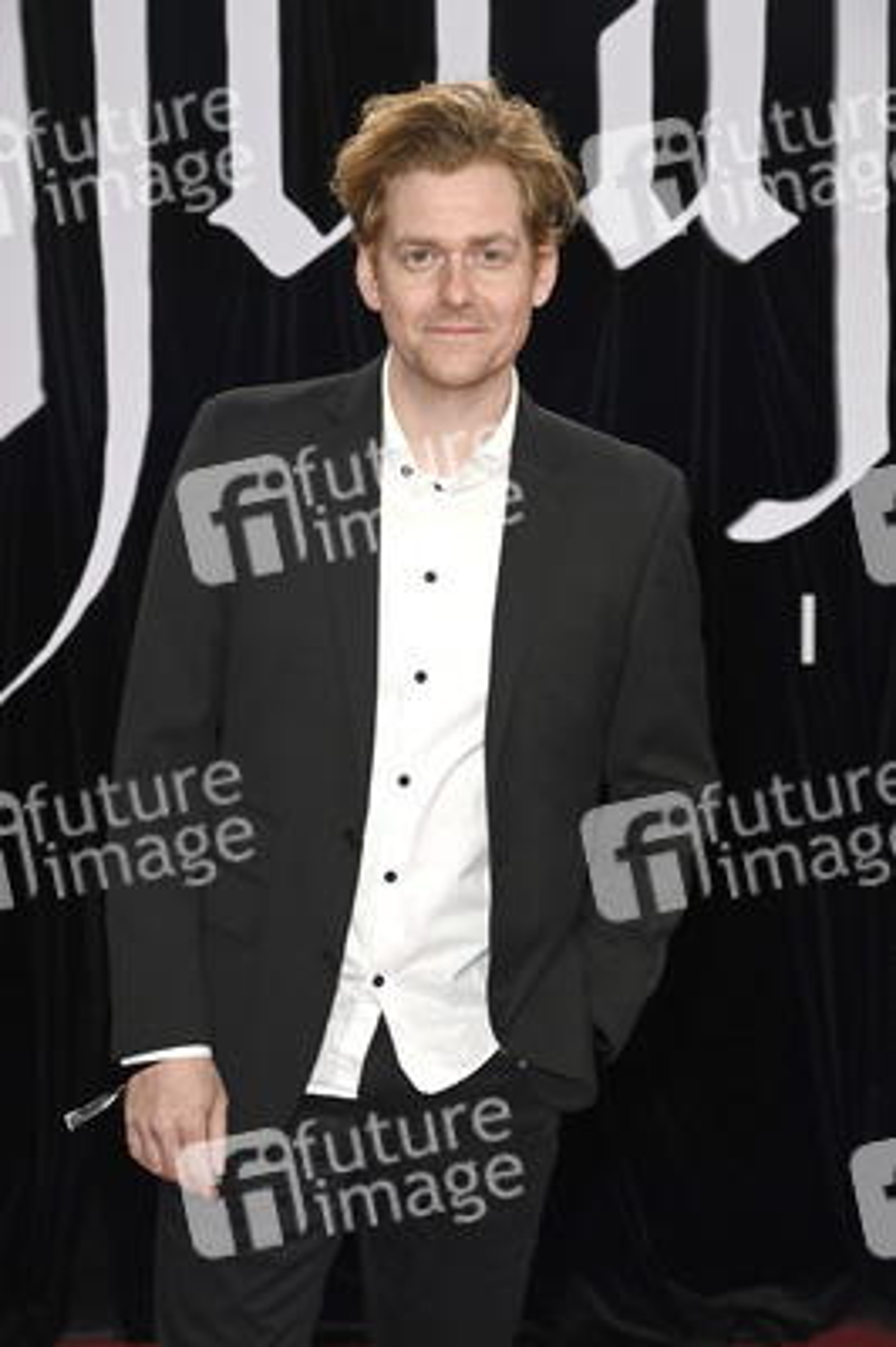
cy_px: 674
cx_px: 448
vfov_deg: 26.0
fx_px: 2917
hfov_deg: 17.5
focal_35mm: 78
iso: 1250
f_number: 5.6
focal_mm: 78
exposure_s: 1/250
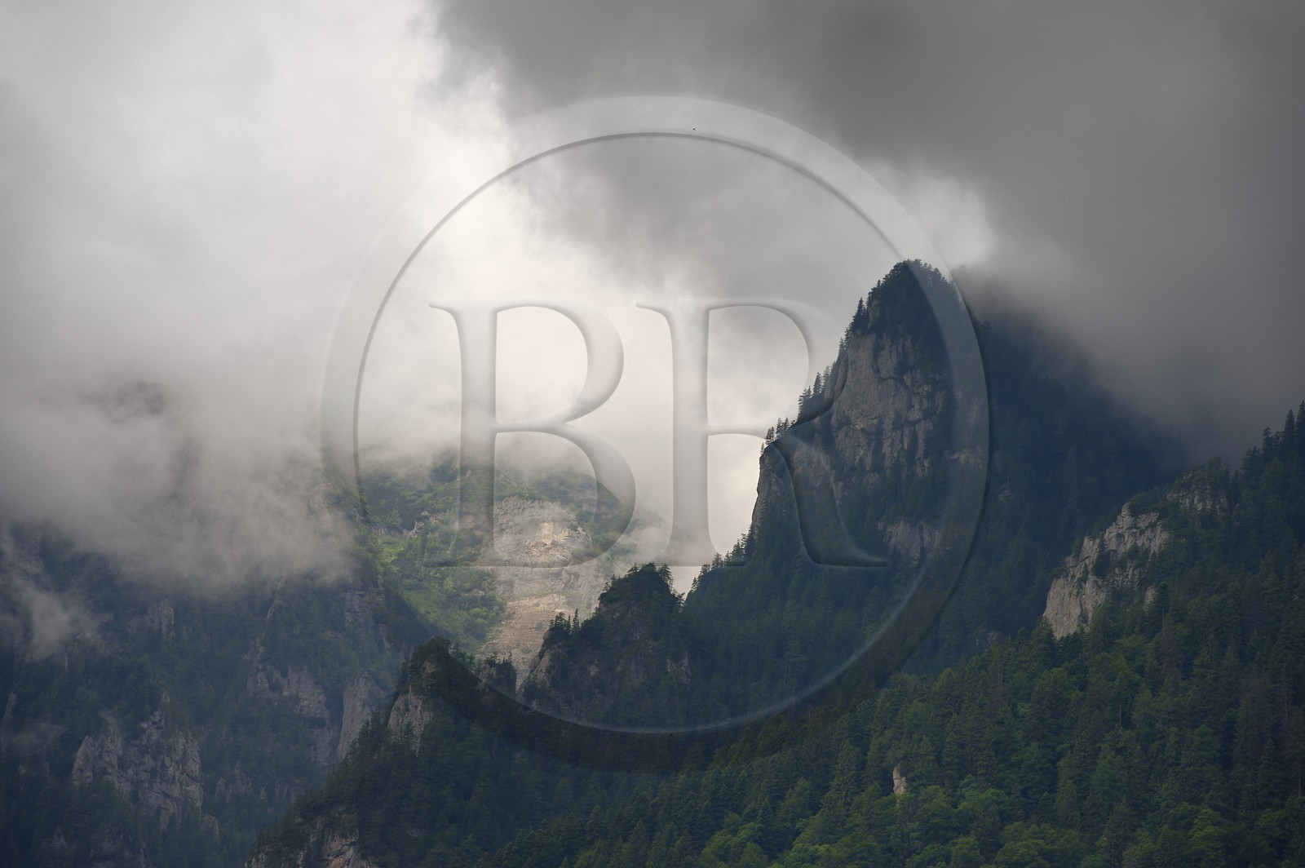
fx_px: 7244
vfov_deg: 6.9
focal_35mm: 200
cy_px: 434
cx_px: 652
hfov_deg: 10.3
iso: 200
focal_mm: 200
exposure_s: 1/640
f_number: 10
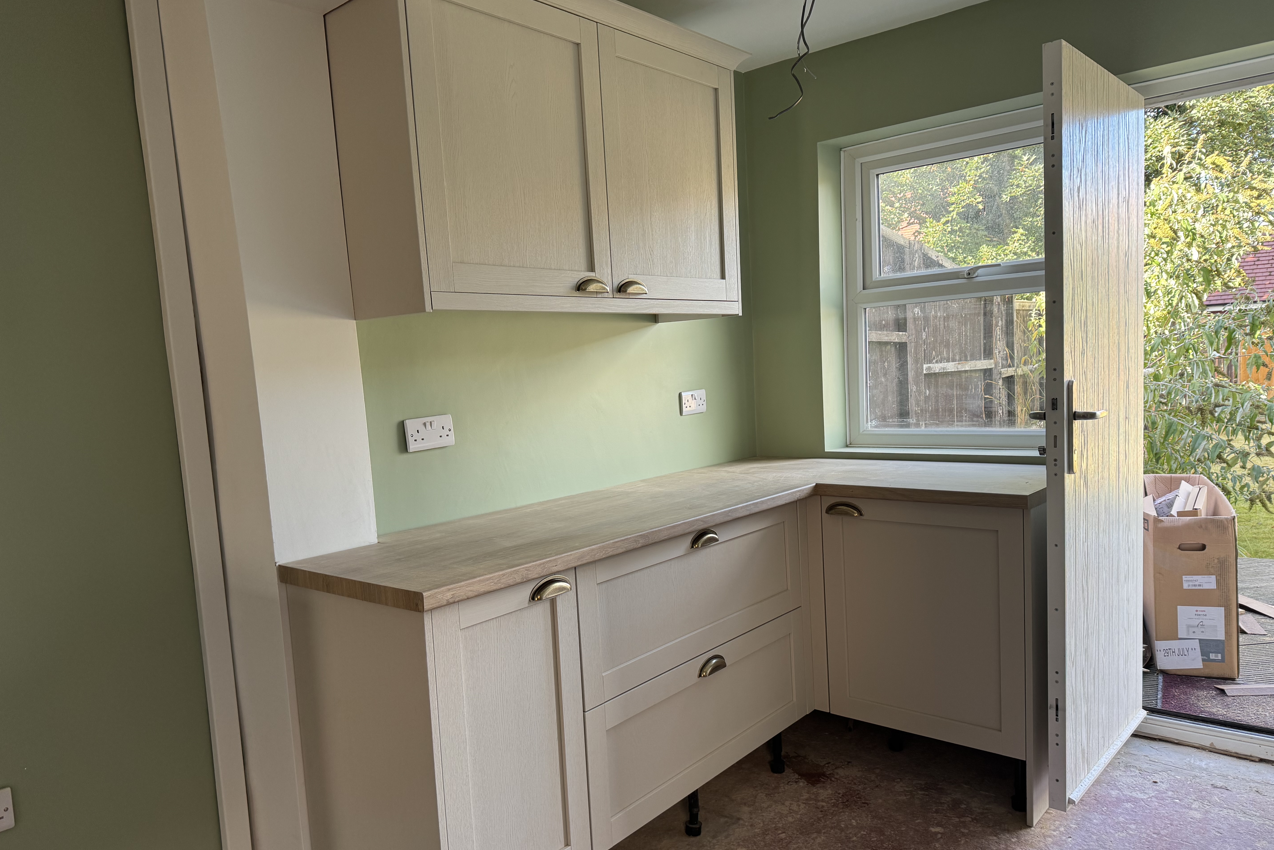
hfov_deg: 71.5
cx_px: 636
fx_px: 885
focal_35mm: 25
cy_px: 456
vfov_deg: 51.2
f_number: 1.78
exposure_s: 1/121
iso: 100
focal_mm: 6.76
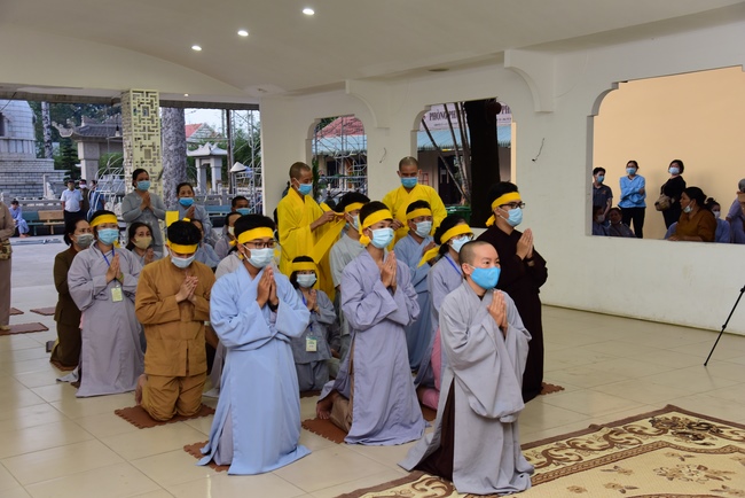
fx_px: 828
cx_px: 372
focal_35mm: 40
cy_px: 249
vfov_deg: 33.4
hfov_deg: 48.4
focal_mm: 40
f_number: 5.6
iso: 1250
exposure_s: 1/50
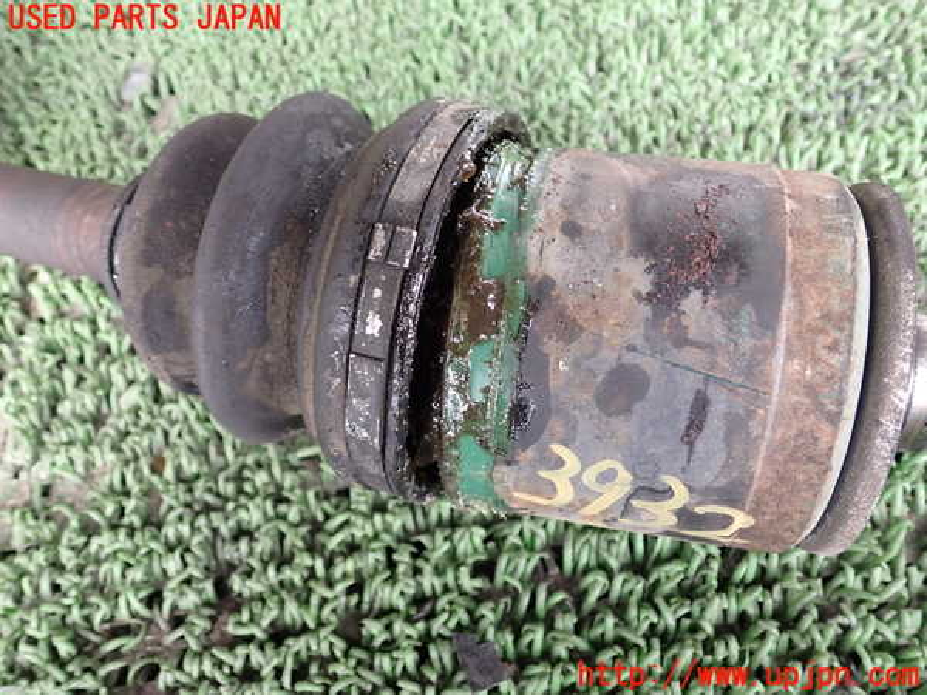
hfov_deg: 60.0
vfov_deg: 46.8
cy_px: 348
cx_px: 464
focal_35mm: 30
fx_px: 803
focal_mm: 5.4
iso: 200
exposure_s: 1/30
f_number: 2.3
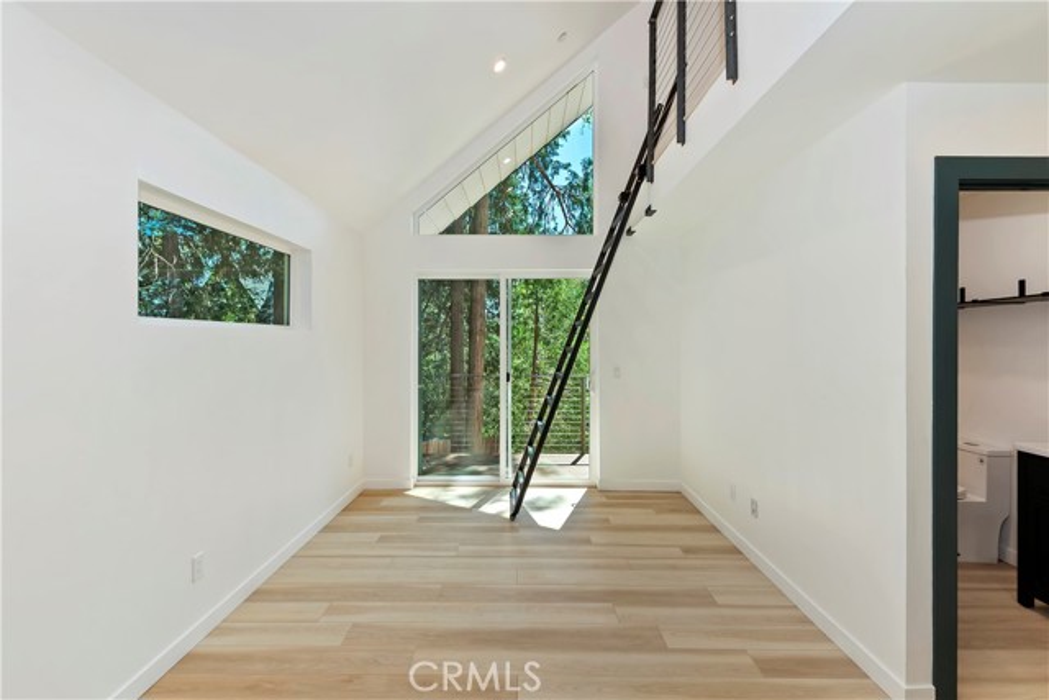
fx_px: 437
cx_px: 524
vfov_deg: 77.4
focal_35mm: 15
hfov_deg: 100.4
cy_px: 350
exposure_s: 1/30
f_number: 8
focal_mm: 10
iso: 100
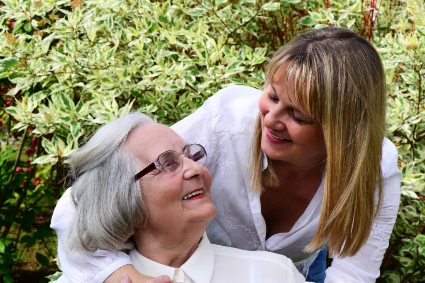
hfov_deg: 19.5
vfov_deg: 13.0
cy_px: 142
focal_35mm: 105
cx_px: 212
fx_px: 1240
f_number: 18
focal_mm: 105
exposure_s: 1/50
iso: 100
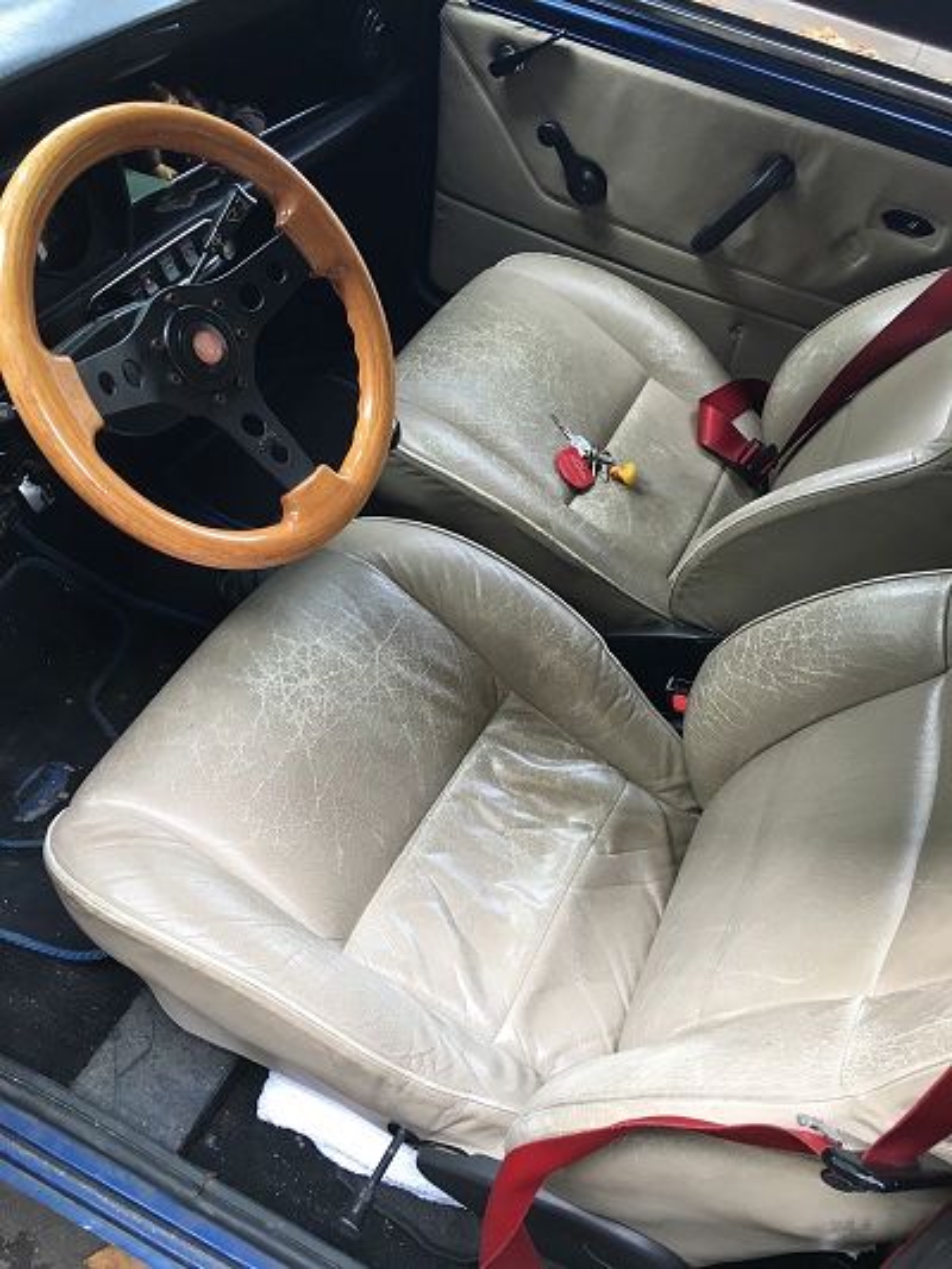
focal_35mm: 29
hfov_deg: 48.2
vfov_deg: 61.6
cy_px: 634
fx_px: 1063
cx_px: 476
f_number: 2.2
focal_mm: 4.15
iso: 32
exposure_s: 1/33
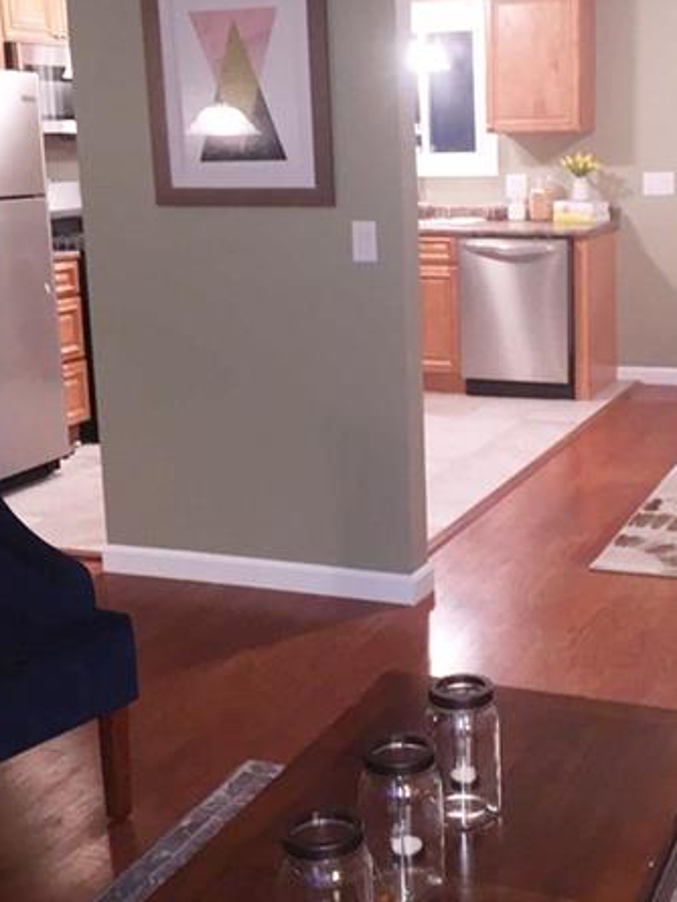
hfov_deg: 28.9
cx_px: 466
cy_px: 383
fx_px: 1303
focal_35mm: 50
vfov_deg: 38.1
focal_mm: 4.15
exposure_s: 1/20
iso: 125
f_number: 2.2
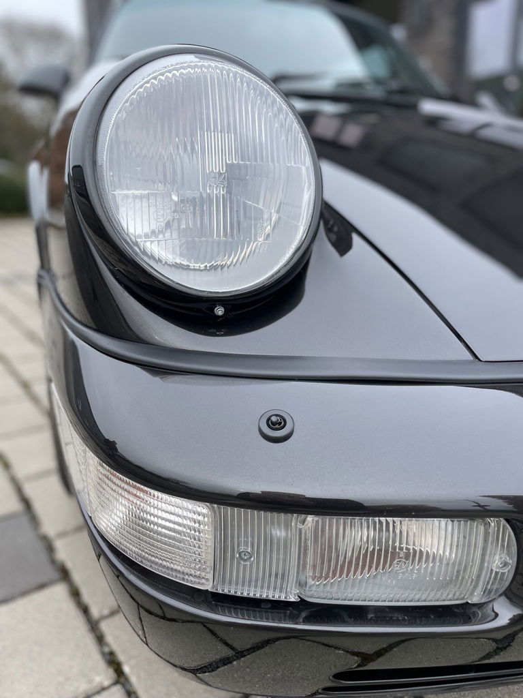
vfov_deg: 67.3
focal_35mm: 26
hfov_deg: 53.1
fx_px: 524
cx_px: 262
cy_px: 349
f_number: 1.6
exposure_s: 1/963
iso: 50
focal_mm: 4.2
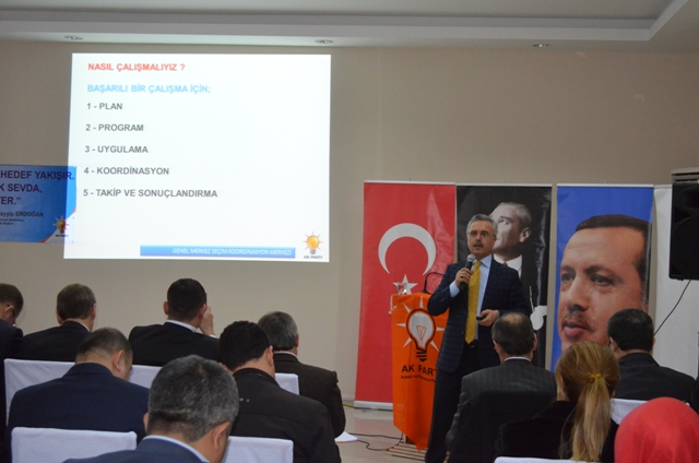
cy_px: 232
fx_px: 1017
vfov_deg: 25.6
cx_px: 350
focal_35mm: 52
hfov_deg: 37.9
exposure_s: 1/60
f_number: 5
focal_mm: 35
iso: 3200
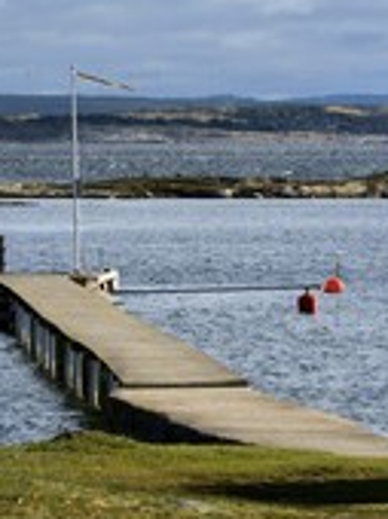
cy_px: 174
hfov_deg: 4.0
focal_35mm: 369
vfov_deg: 5.4
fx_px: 5529
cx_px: -159
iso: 200
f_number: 13
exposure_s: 1/250
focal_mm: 155
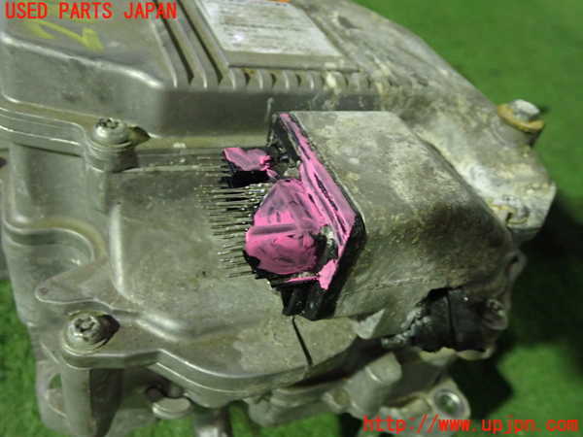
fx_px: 505
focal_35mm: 30
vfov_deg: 46.8
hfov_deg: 60.0
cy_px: 218
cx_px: 292
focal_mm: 5.4
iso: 800
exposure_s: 1/30
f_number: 2.3
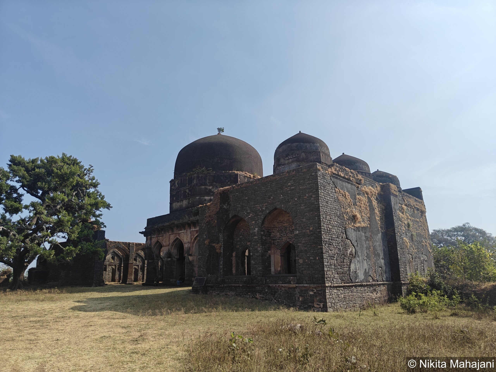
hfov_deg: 71.6
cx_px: 248
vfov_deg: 56.8
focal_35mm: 24
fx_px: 344
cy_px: 186
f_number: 1.8
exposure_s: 1/6802
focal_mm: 5.59
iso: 64
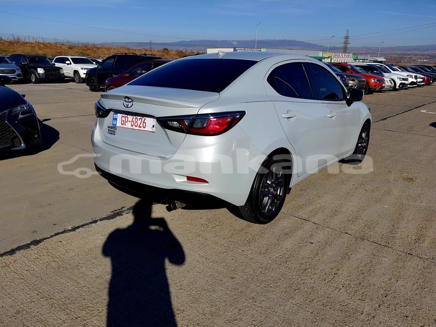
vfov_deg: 53.1
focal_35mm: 26
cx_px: 218
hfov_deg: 67.3
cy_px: 164
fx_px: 327
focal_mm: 4.32
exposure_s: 1/5000
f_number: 1.7
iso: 50
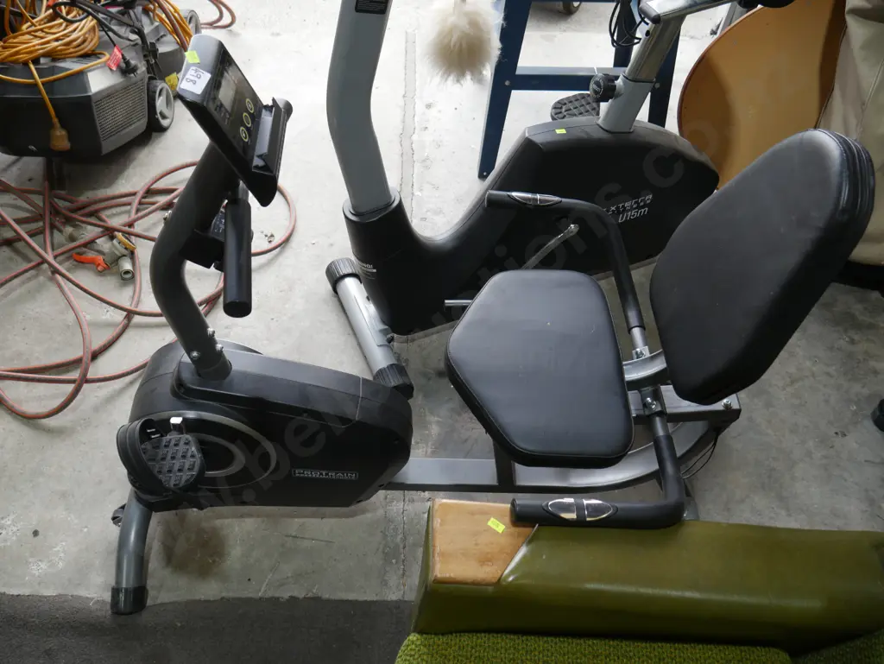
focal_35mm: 28
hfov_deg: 63.4
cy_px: 332
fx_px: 715
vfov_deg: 49.8
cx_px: 442
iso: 200
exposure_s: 1/125
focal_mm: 14
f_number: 4
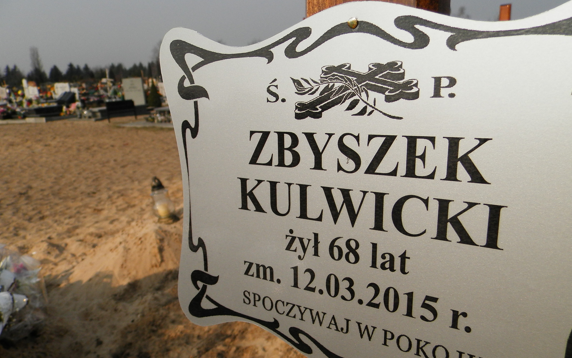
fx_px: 468
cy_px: 225
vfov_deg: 41.5
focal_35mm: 30
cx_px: 305
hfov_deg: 62.8
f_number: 8.7
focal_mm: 4.5
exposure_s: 1/250
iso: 80
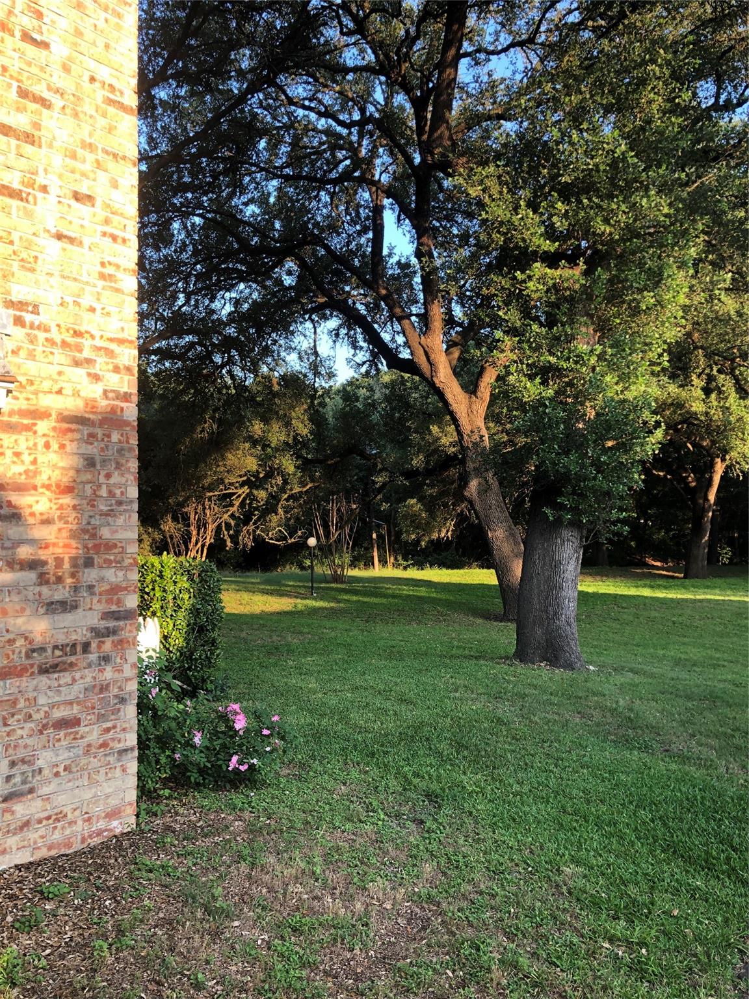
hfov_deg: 49.7
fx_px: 808
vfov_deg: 63.4
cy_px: 500
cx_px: 374
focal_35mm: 28
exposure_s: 1/120
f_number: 1.8
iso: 40
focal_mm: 3.99
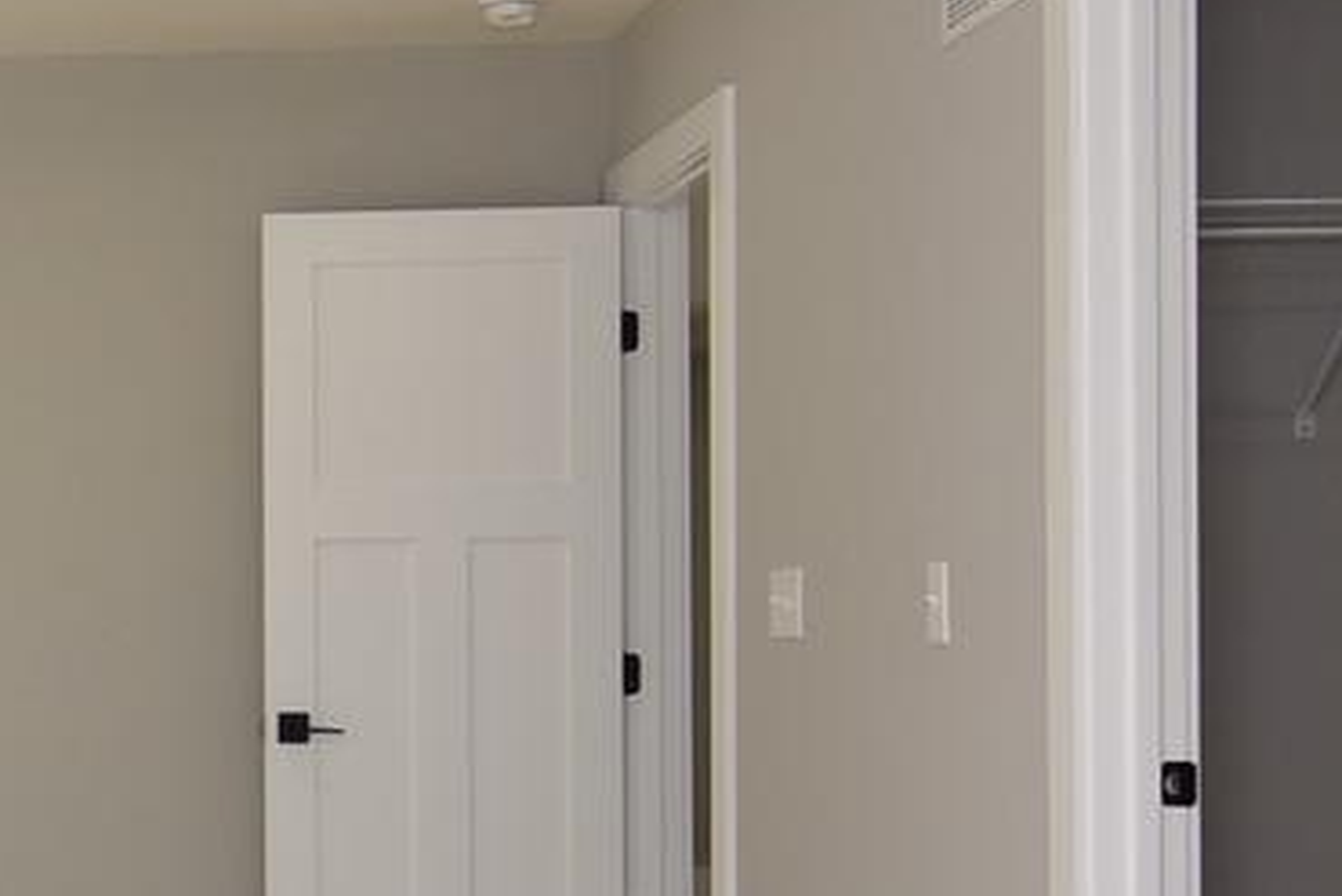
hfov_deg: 25.6
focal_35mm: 70
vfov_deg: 19.4
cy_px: 653
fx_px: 2610
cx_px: -305
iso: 400
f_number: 9
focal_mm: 12
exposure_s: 1/125
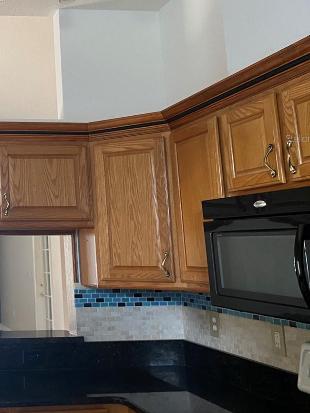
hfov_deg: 27.1
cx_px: -51
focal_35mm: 48
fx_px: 573
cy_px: 138
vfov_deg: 39.2
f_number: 1.8
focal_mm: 4.25
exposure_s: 1/60
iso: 200
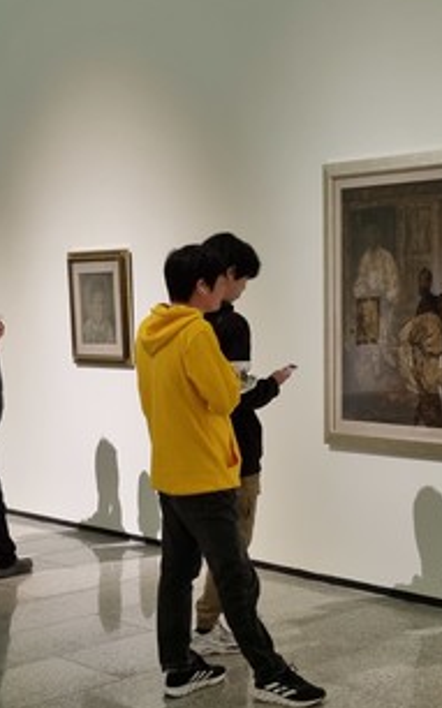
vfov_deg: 37.4
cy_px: 430
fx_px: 1042
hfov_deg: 22.5
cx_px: 498
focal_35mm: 54
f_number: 1.8
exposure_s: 1/40
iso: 400
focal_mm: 5.4
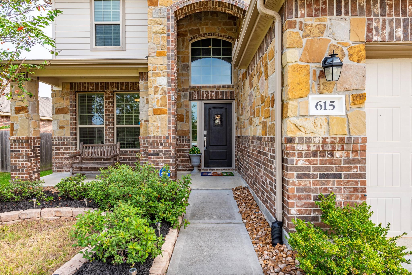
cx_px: 206
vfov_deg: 64.6
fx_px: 217
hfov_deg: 86.9
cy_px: 138
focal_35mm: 19
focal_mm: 19
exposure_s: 1/125
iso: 100
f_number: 10
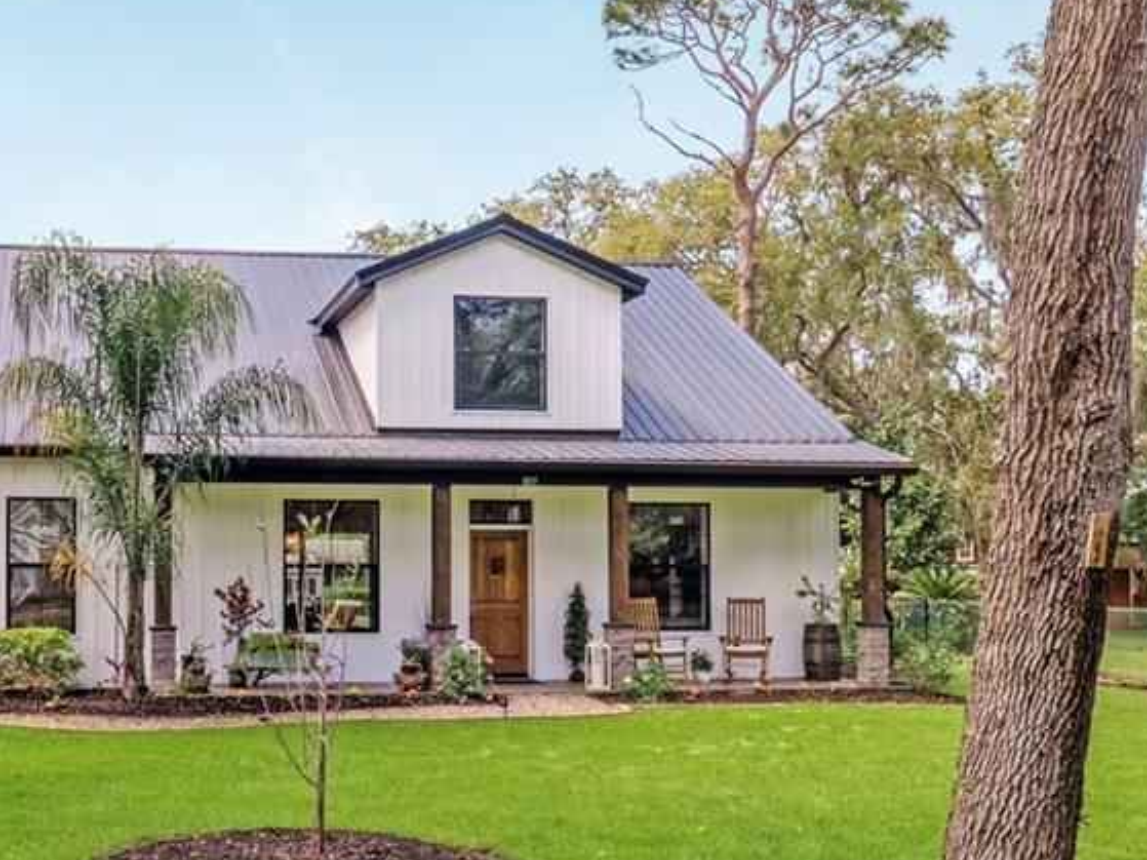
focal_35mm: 45
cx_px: 322
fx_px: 1503
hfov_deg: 40.9
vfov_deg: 31.7
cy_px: 575
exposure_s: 1/2000
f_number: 9
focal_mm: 11
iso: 250
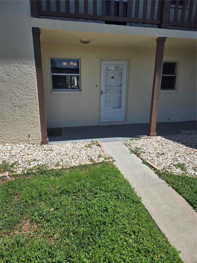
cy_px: 132
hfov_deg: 58.9
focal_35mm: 23
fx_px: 175
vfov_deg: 73.9
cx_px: 98
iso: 40
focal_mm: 5.4
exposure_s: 1/2921
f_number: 1.8
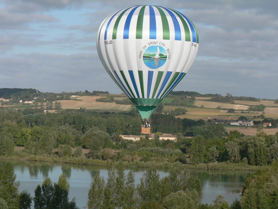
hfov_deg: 14.9
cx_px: 139
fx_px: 1060
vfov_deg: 11.2
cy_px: 104
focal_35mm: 132
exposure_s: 1/400
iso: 80
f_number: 5.6
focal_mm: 22.1
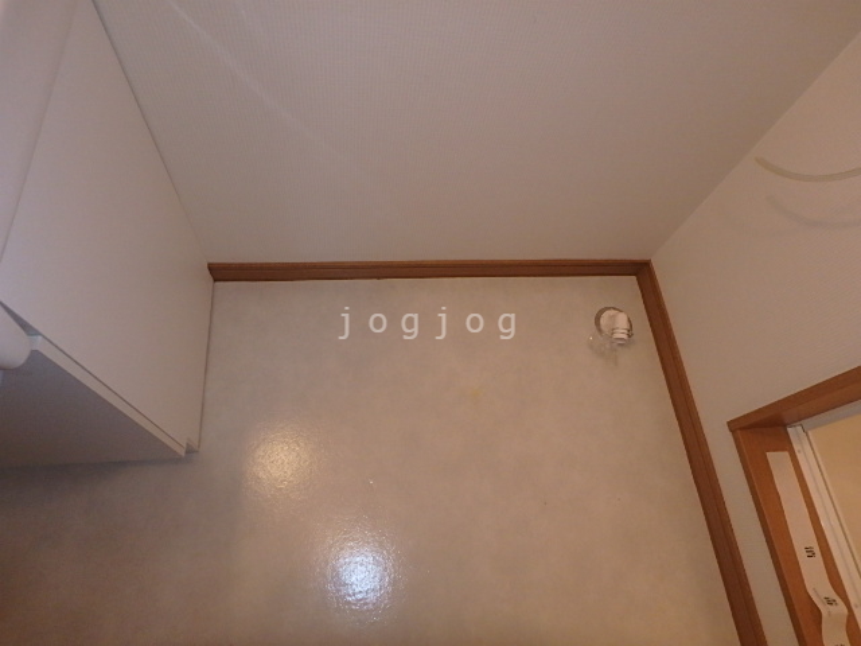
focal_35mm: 21
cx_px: 430
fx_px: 522
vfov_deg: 63.4
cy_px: 323
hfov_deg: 79.0
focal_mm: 3.7
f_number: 3.5
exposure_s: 1/30
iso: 400
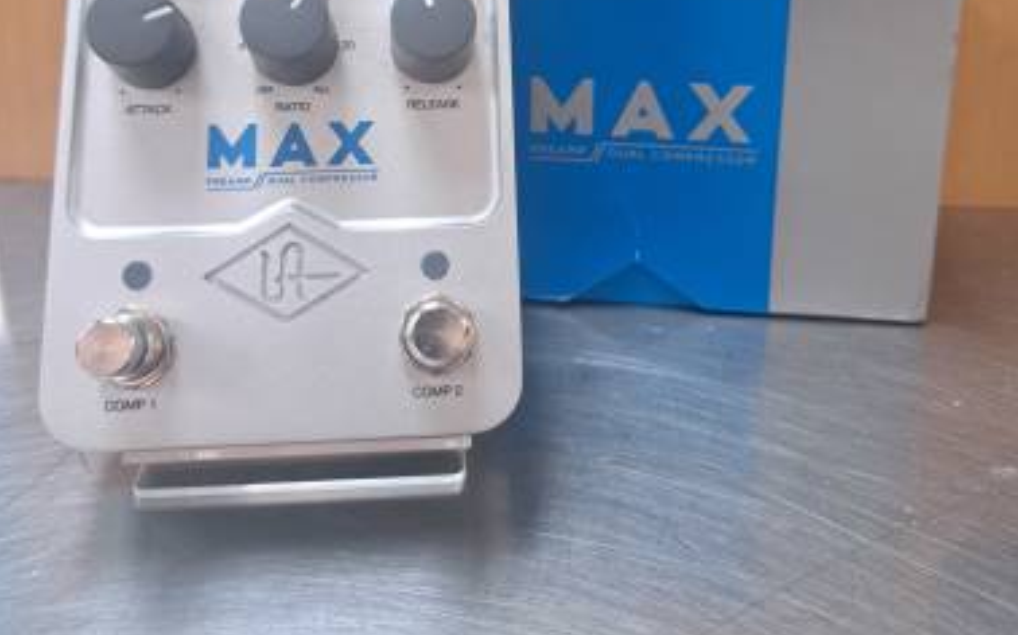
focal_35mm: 35
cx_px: 514
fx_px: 971
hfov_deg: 55.3
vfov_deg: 34.1
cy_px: 54
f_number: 1.8
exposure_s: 1/60
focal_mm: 5.23
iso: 250
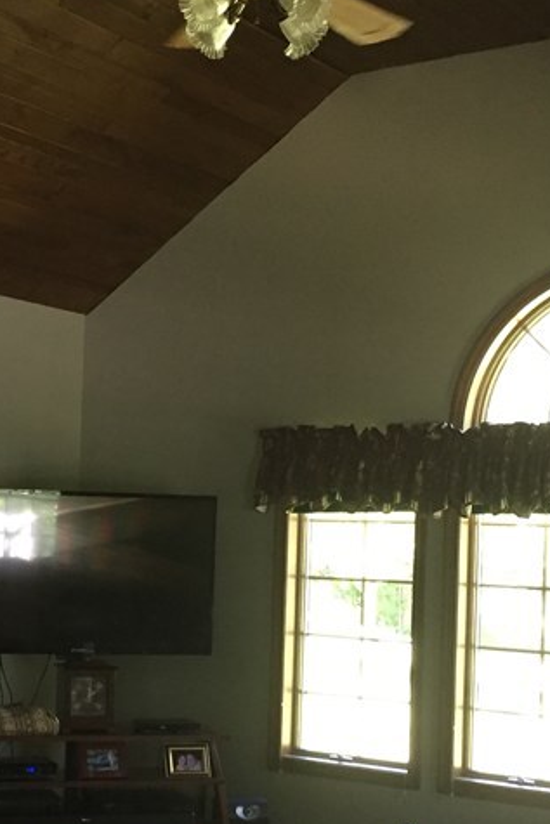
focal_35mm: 65
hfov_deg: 20.7
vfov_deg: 30.8
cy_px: 513
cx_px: 128
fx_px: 1488
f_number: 2.2
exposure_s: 1/30
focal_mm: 4.15
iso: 160
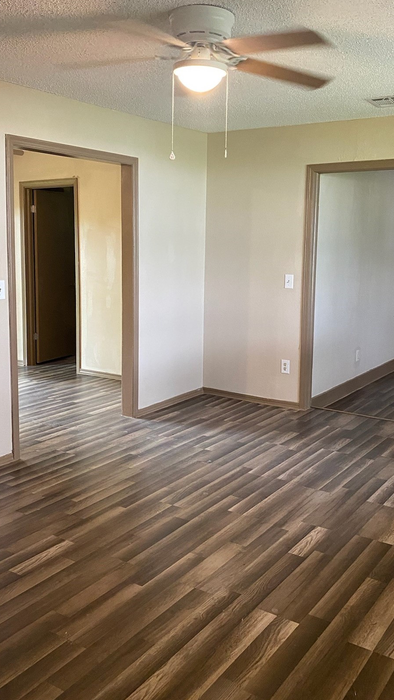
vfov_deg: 58.0
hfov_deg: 34.6
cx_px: 204
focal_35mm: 34
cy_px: 327
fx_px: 631
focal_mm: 4.25
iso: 400
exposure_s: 1/60
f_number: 1.8
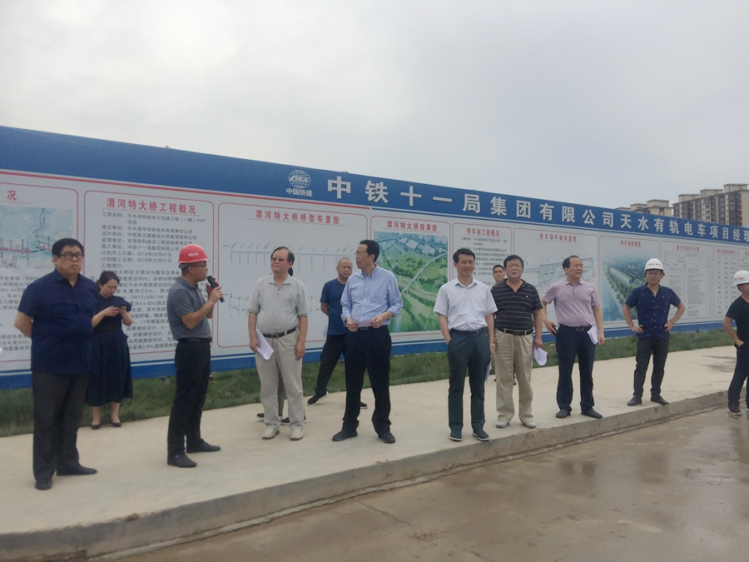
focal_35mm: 29
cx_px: 374
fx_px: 627
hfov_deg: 61.7
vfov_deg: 48.2
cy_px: 281
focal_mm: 4.15
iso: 32
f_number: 2.2
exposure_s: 1/3968
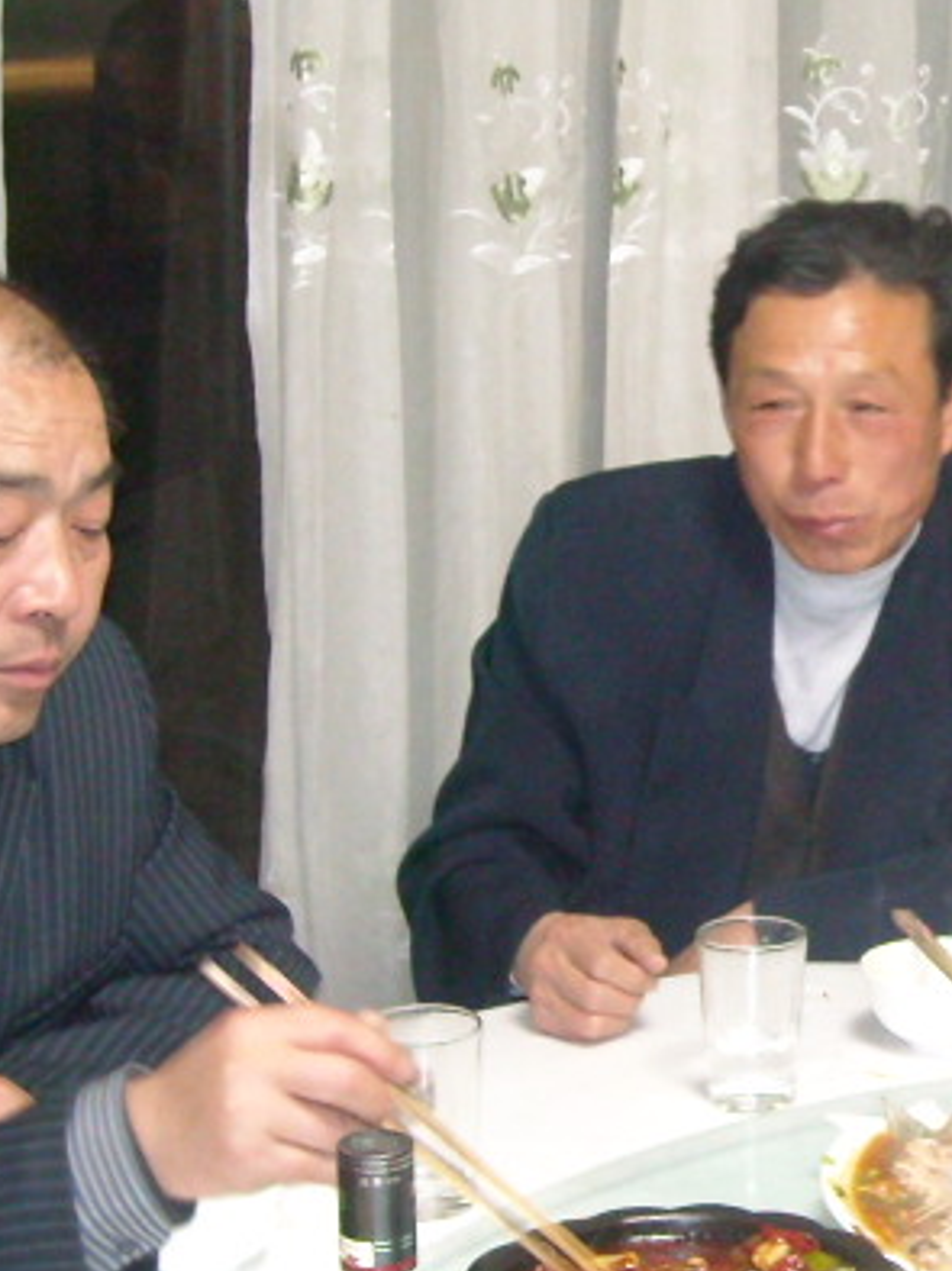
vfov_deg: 21.6
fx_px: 3340
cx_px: 1113
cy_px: 636
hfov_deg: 15.7
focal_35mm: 91
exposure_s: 1/11
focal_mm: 5.7
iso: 400
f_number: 2.8
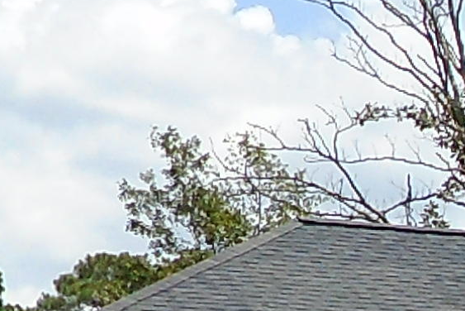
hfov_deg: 10.0
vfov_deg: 6.6
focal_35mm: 201
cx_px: 600
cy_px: 626
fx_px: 2597
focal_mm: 7.4
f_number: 10.3
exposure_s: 1/400
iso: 400
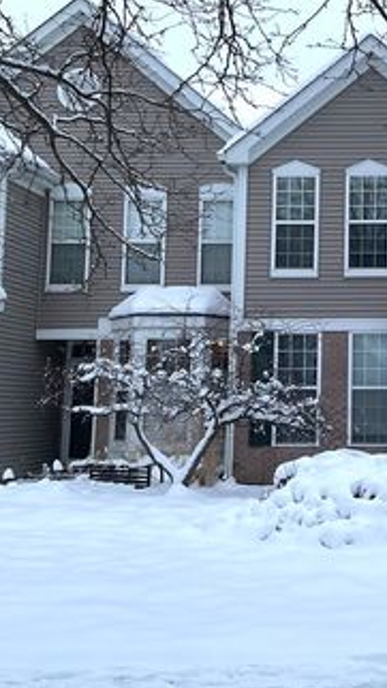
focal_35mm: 49
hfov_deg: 23.0
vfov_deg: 42.0
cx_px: 425
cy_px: 296
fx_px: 894
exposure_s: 1/120
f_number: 1.8
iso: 50
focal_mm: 3
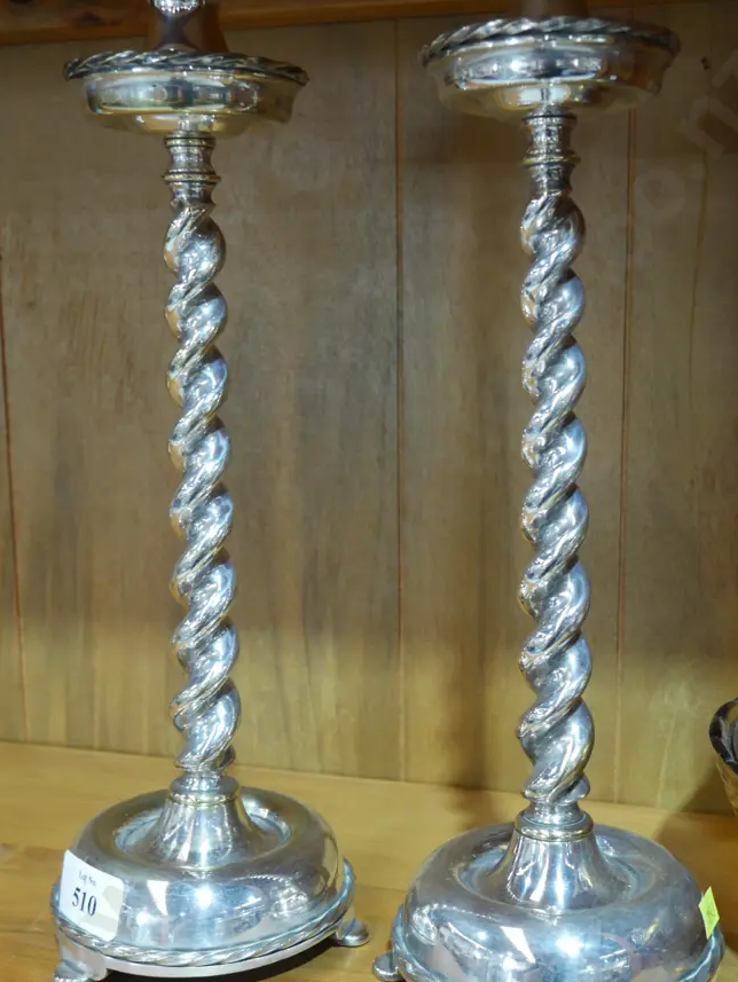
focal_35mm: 43
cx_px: 403
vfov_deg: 43.8
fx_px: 1221
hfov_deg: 33.6
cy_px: 533
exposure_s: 1/60
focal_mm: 18
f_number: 4
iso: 800
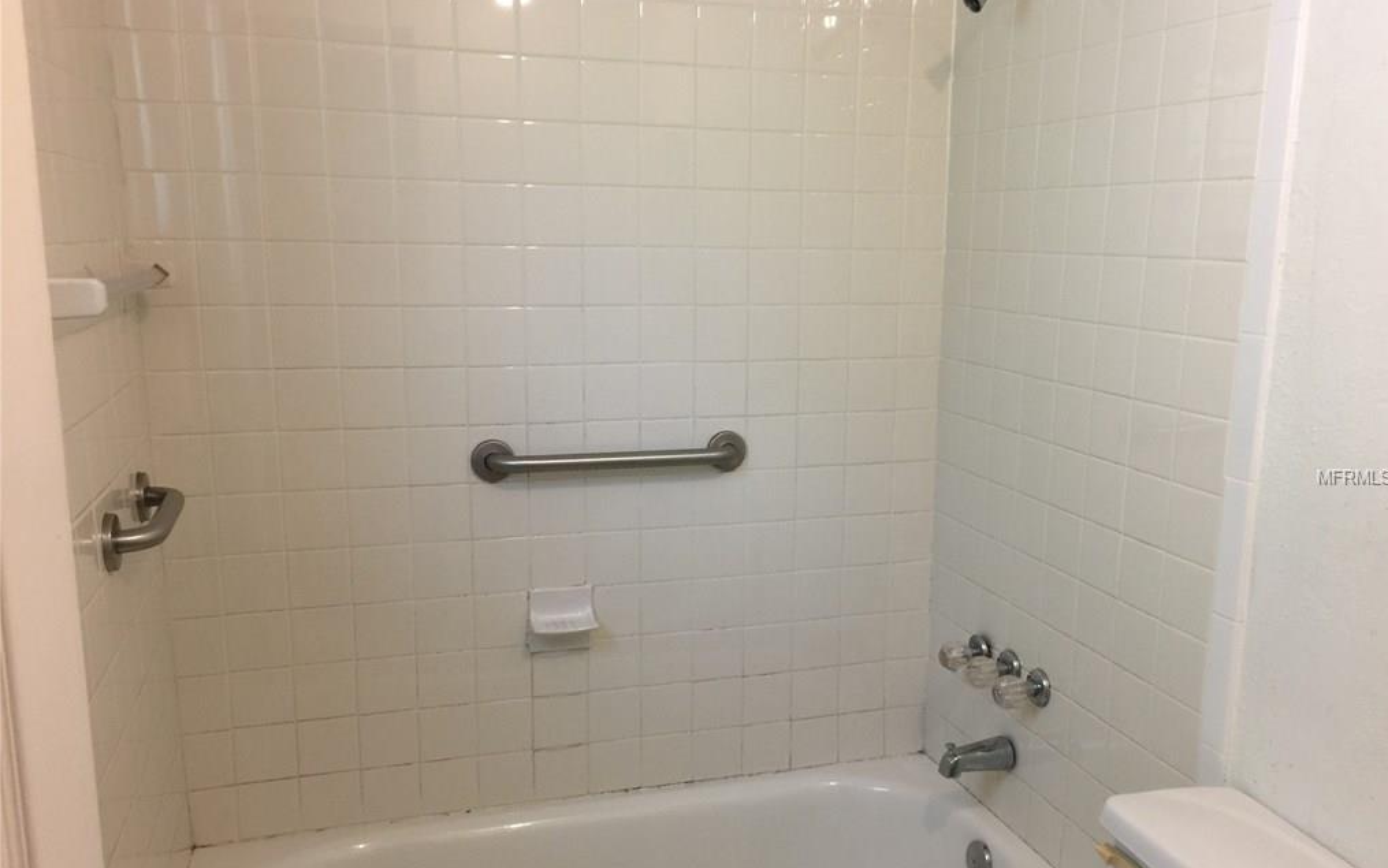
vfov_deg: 40.6
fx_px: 1173
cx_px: 699
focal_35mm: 31
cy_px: 477
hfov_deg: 61.2
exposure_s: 1/15
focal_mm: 4.15
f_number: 2.2
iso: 50
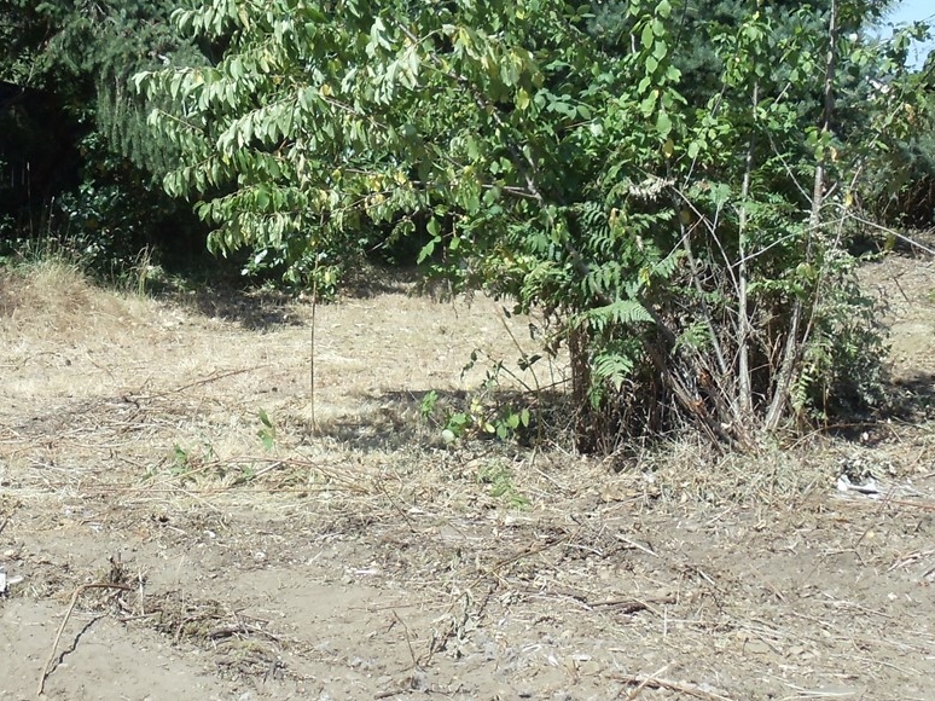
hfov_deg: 21.4
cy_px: 241
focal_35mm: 91
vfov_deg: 16.2
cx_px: 230
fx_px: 2457
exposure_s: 1/640
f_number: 3.5
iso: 100
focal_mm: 6
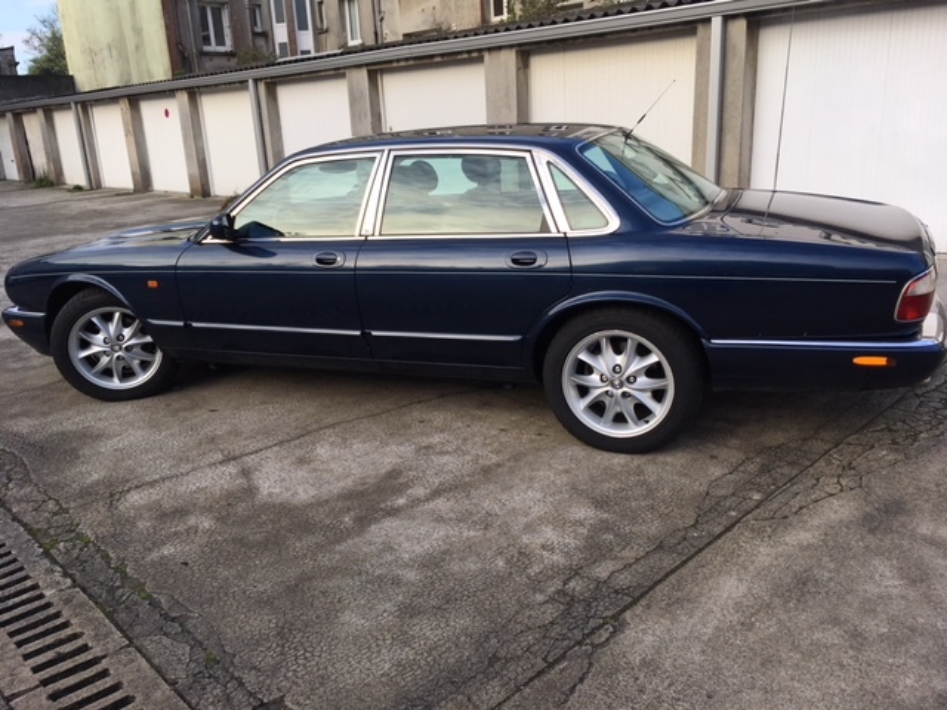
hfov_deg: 61.7
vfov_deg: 48.2
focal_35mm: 29
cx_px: 474
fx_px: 793
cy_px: 355
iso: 25
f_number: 2.2
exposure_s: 1/405
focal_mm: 4.15
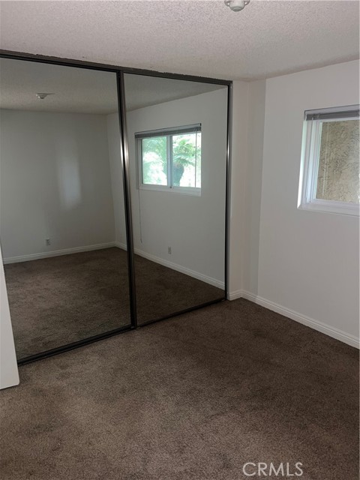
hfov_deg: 53.1
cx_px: 180
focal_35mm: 26
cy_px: 240
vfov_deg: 67.3
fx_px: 361
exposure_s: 1/10
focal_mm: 5.7
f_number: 1.5
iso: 80
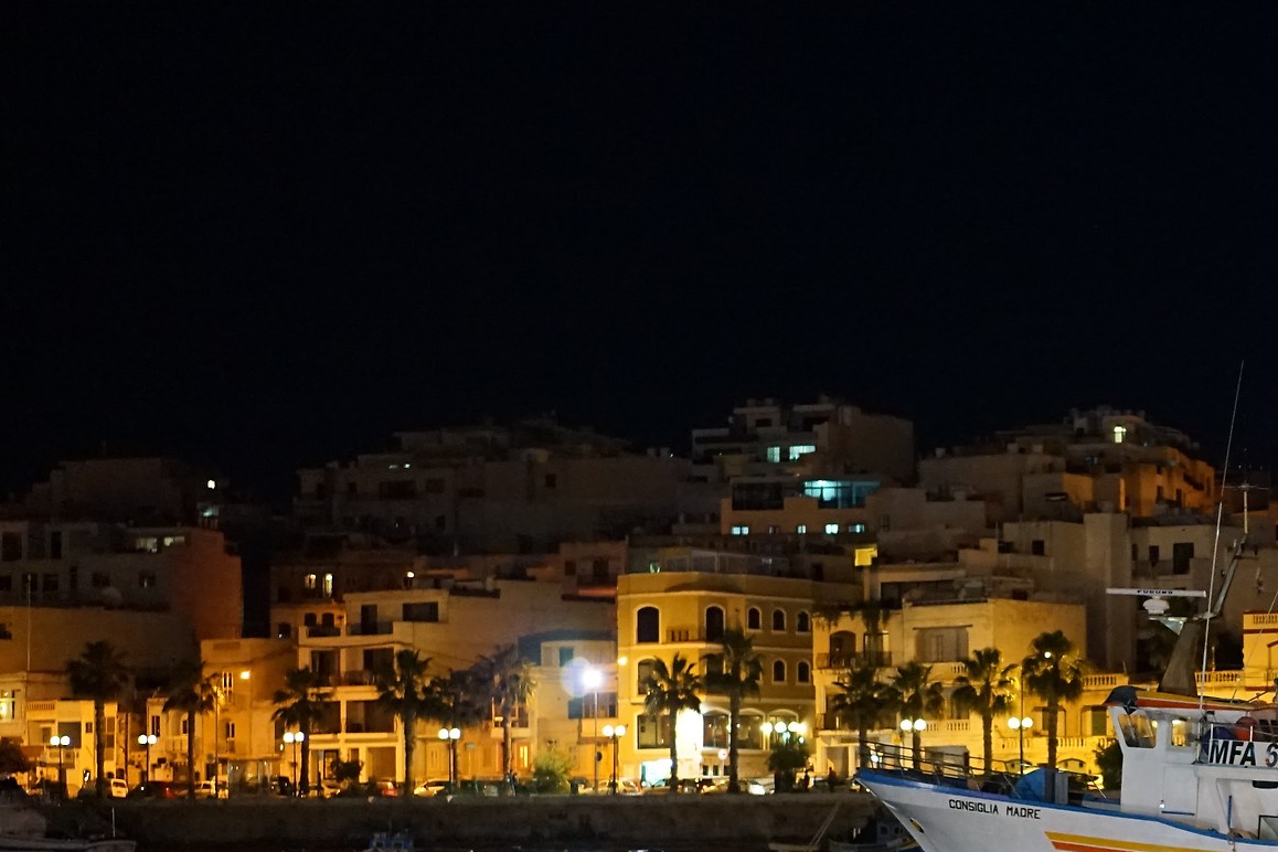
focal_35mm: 114
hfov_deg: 17.6
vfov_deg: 12.0
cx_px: 1226
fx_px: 4047
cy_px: 729
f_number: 1.8
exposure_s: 1/60
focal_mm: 55
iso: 5000
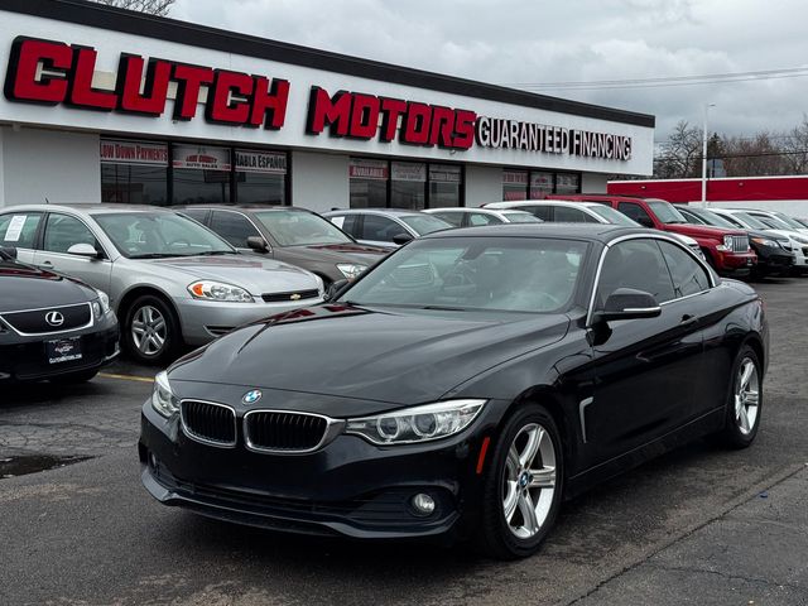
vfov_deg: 30.3
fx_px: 1120
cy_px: 303
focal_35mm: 48
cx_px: 404
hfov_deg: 39.7
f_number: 1.78
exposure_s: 1/2717
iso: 64
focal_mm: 6.76
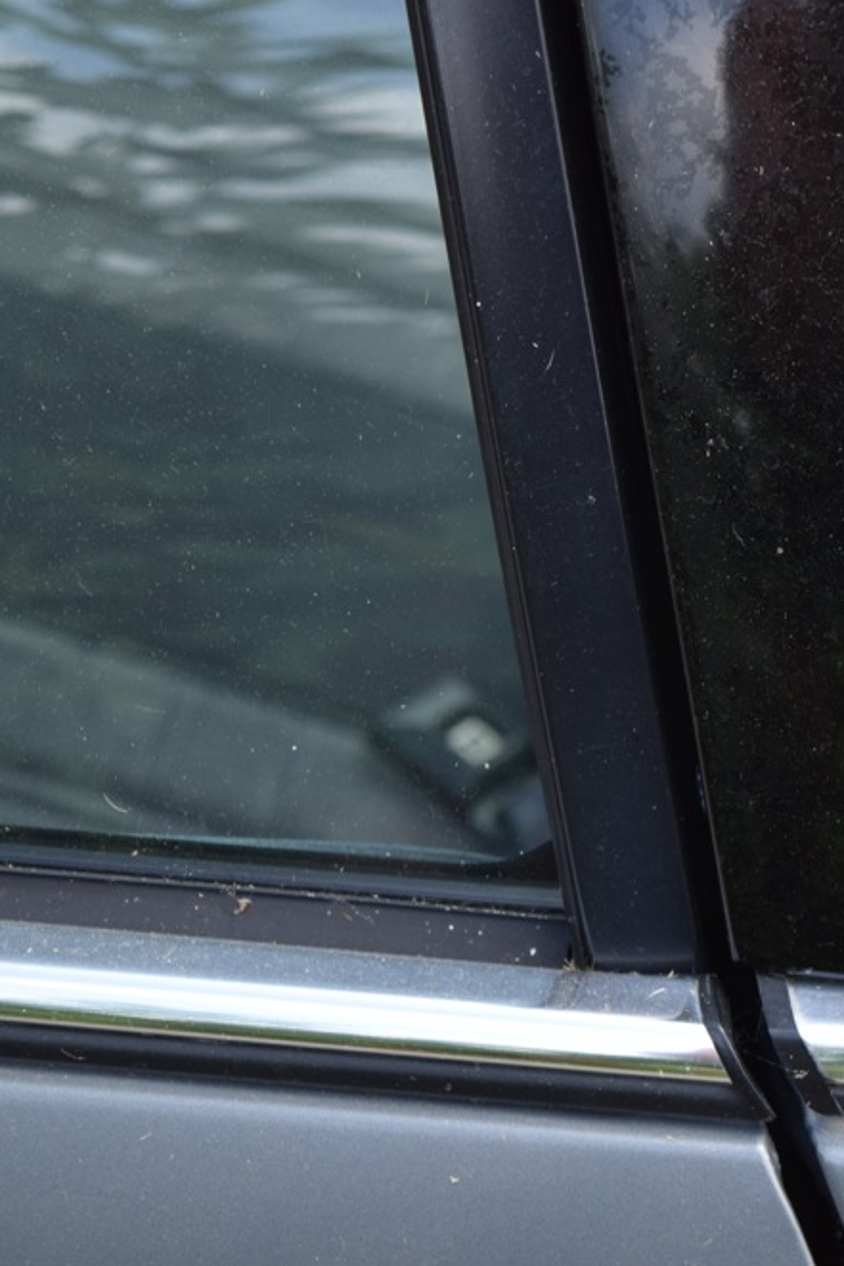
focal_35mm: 125
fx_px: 4385
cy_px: 629
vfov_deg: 16.4
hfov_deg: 10.8
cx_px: 942
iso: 100
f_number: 5.6
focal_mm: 55
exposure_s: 1/100
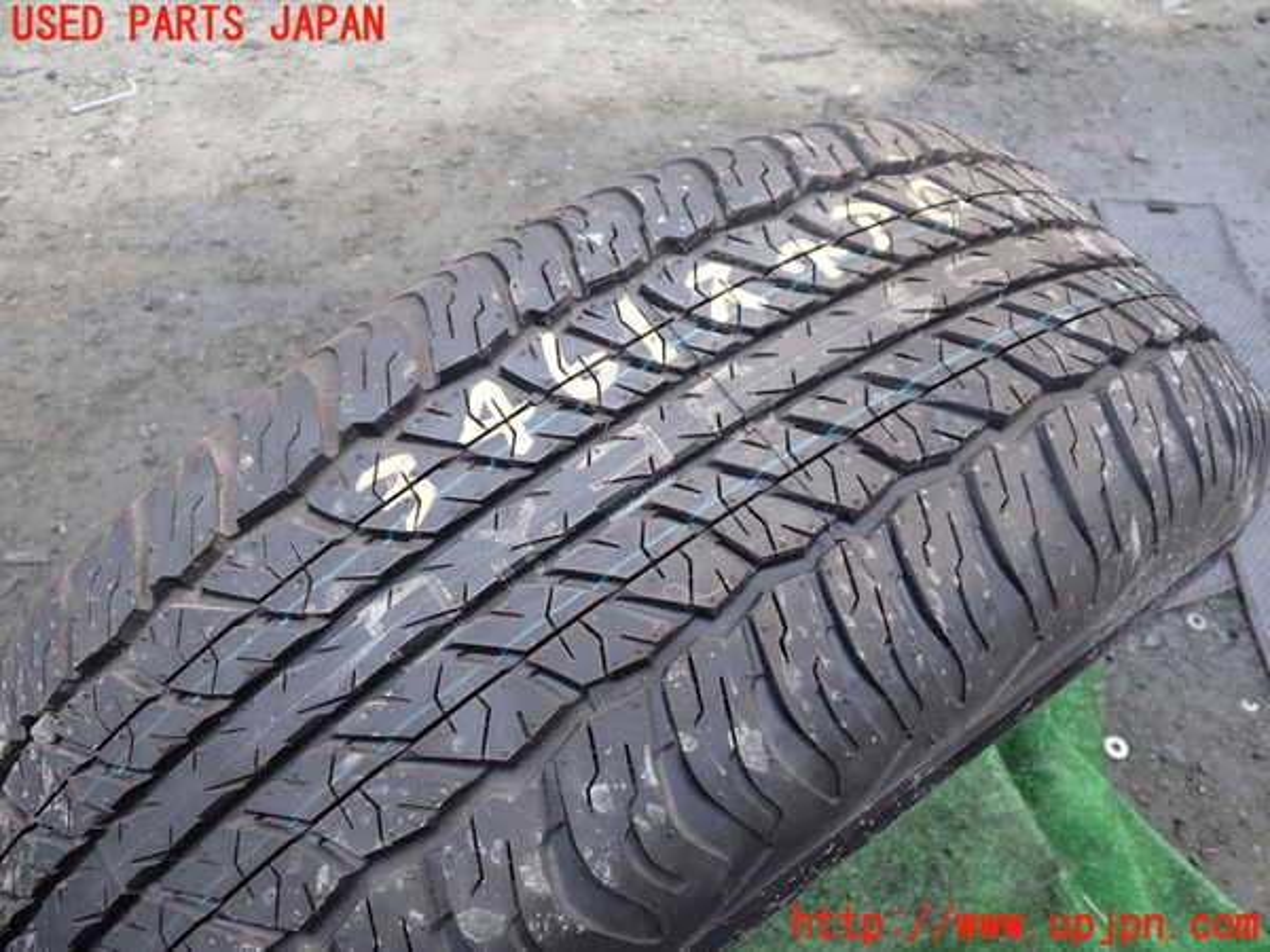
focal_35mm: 30
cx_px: 635
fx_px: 1101
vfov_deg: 46.8
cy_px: 476
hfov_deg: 60.0
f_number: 2.3
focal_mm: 5.4
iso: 125
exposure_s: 1/60
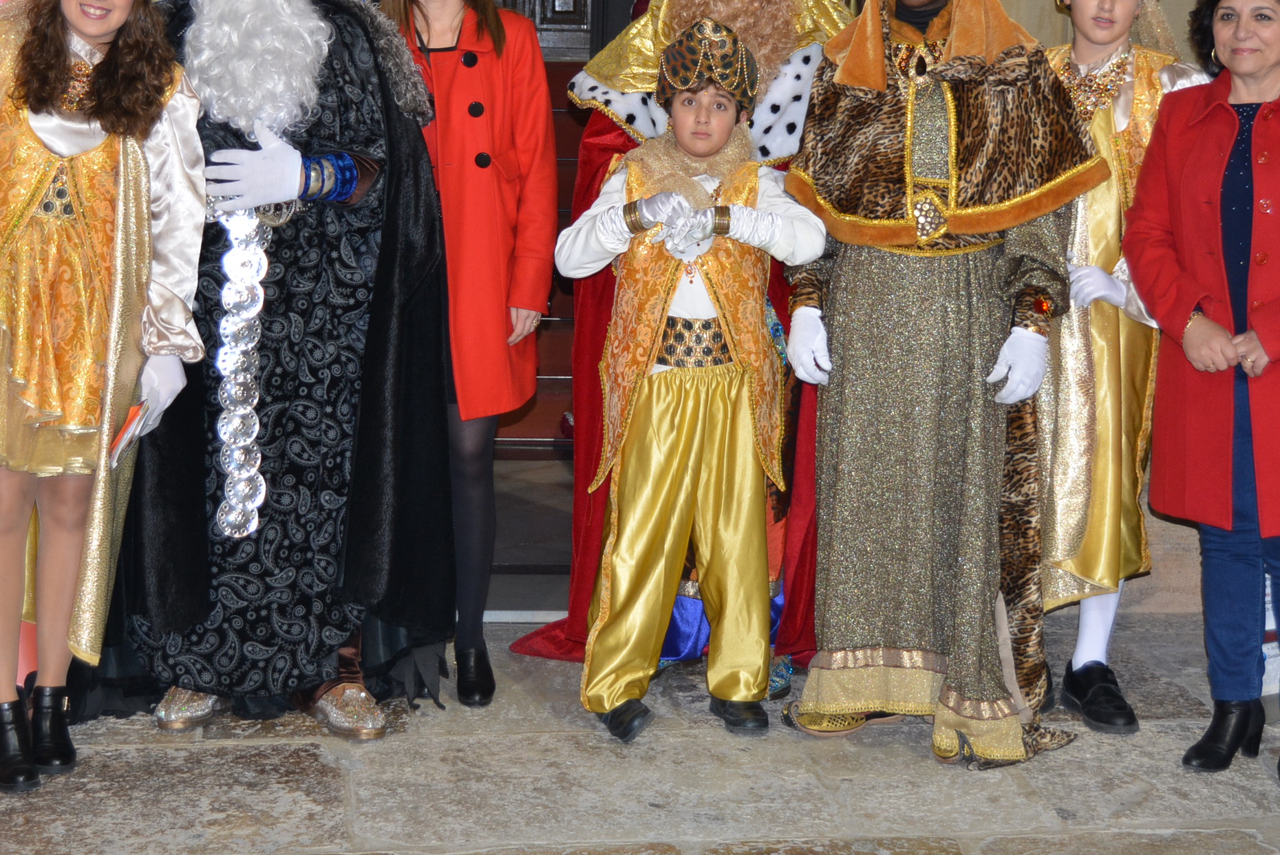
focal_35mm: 75
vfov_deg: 18.2
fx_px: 2661
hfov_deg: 27.0
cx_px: 610
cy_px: 249
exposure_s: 1/60
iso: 400
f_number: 4.2
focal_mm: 31
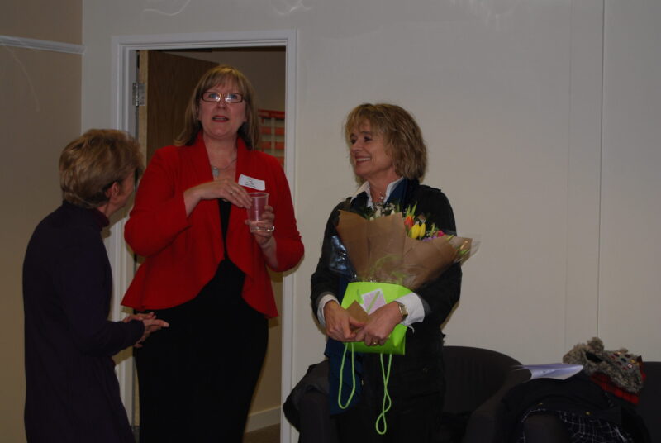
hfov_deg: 24.6
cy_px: 222
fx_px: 1517
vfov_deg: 16.6
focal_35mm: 82
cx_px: 330
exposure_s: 1/60
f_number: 5.6
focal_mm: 55
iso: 220
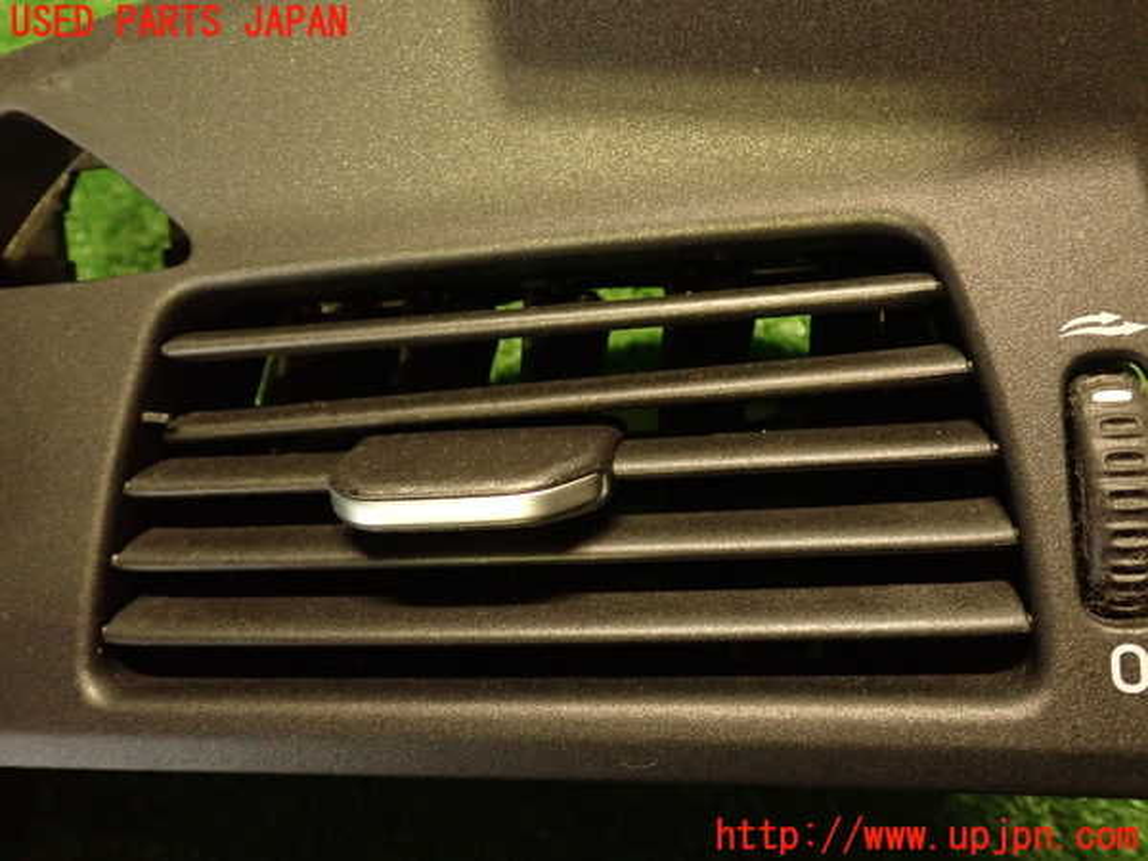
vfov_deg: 44.2
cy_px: 430
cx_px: 574
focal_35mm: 32
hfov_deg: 56.8
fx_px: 1061
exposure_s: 1/30
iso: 800
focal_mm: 5.79
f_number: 2.4
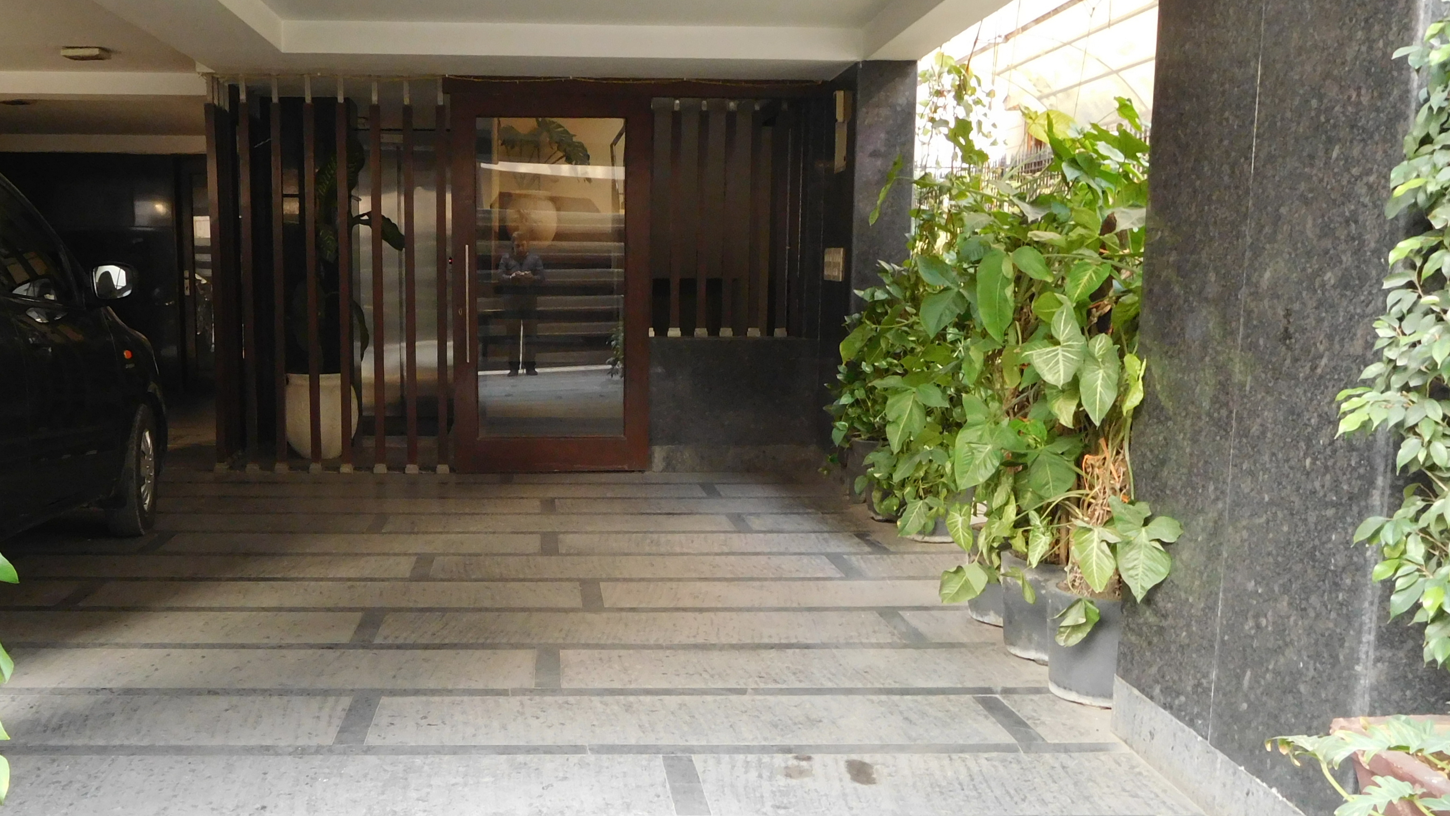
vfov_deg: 33.6
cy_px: 500
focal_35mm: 35
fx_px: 1346
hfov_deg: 56.1
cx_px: 571
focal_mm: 4.5
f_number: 3.4
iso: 360
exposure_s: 1/30
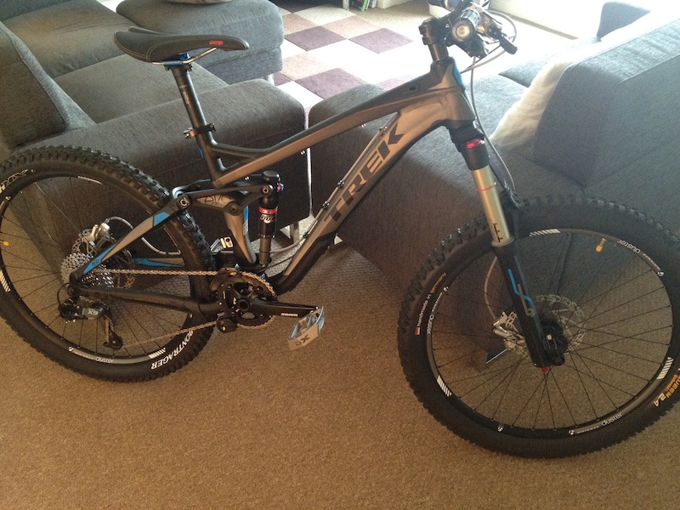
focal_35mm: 35
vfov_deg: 40.7
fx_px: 688
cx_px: 340
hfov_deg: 52.6
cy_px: 255
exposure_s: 1/20
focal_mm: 4.28
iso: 400
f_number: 2.4
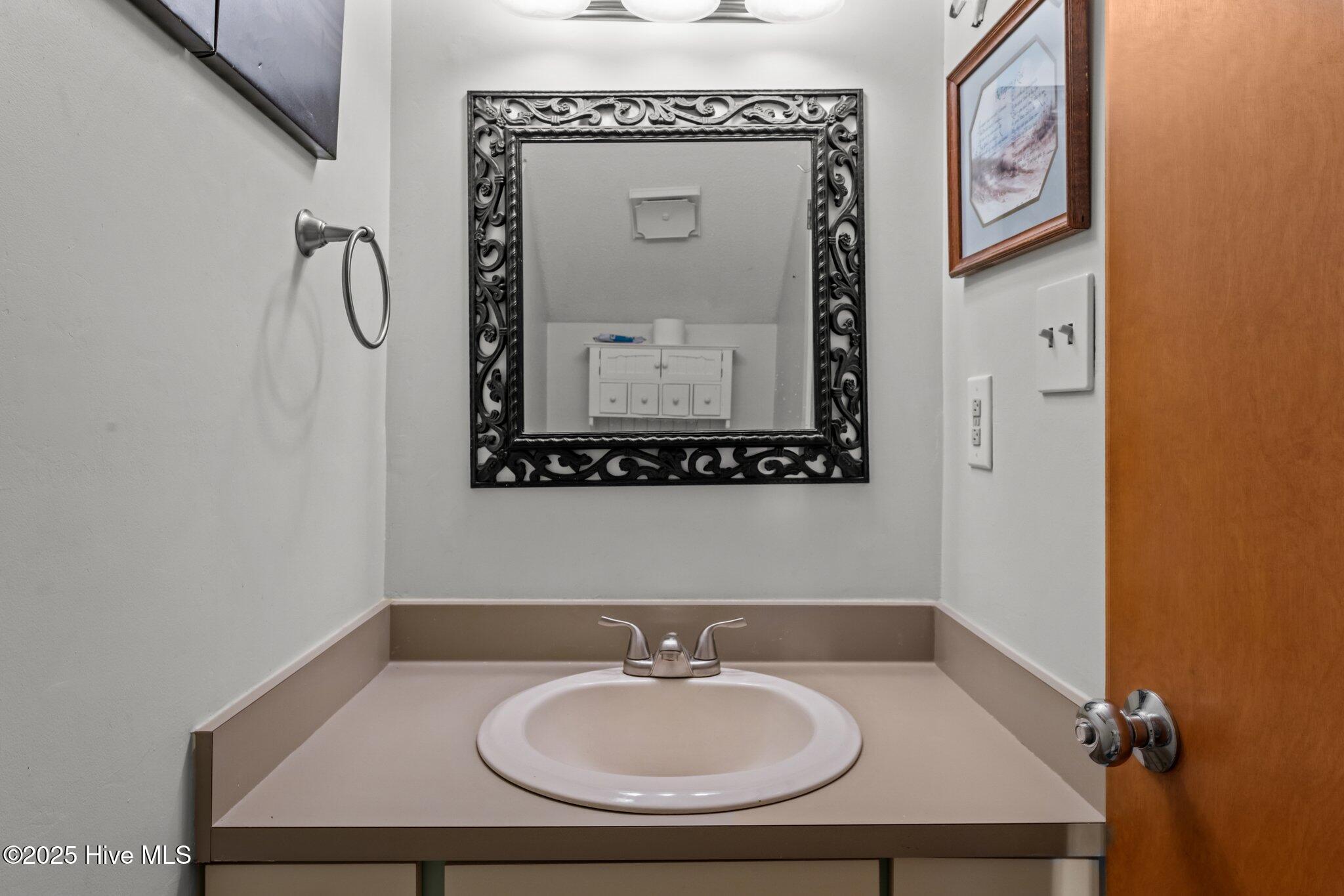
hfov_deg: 76.1
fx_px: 859
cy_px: 448
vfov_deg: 55.1
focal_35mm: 23
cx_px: 672
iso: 250
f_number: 10
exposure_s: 1/1.67
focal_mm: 23
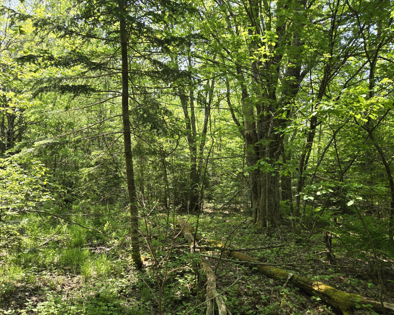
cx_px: 195
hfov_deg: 66.0
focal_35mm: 26
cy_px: 156
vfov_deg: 54.9
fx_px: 303
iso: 25
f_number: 1.8
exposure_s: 1/221
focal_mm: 5.4
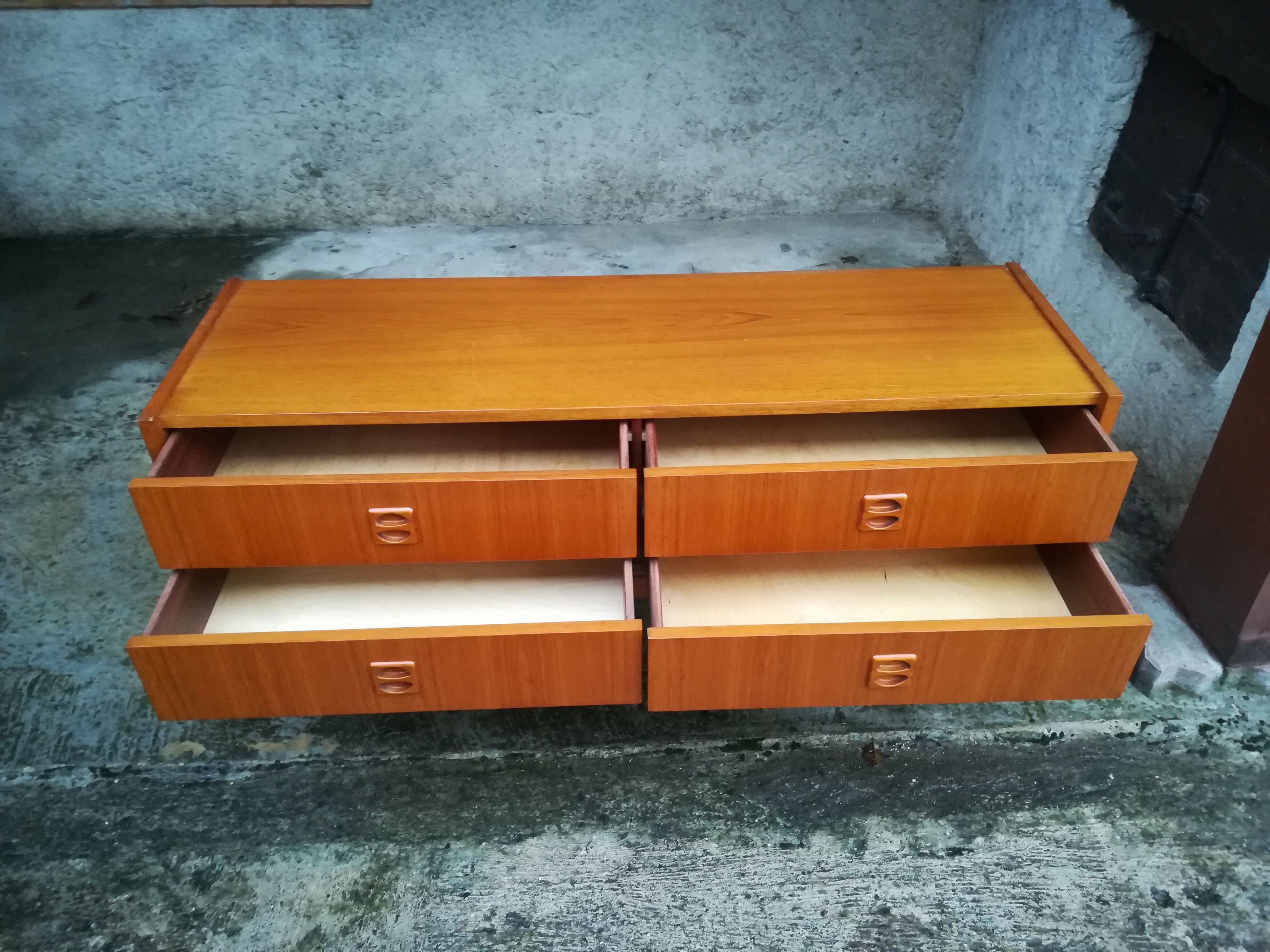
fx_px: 954
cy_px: 476
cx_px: 635
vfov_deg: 53.1
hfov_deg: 67.3
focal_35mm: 26
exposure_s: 1/14.3
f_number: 2.2
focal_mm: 3.83
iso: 640
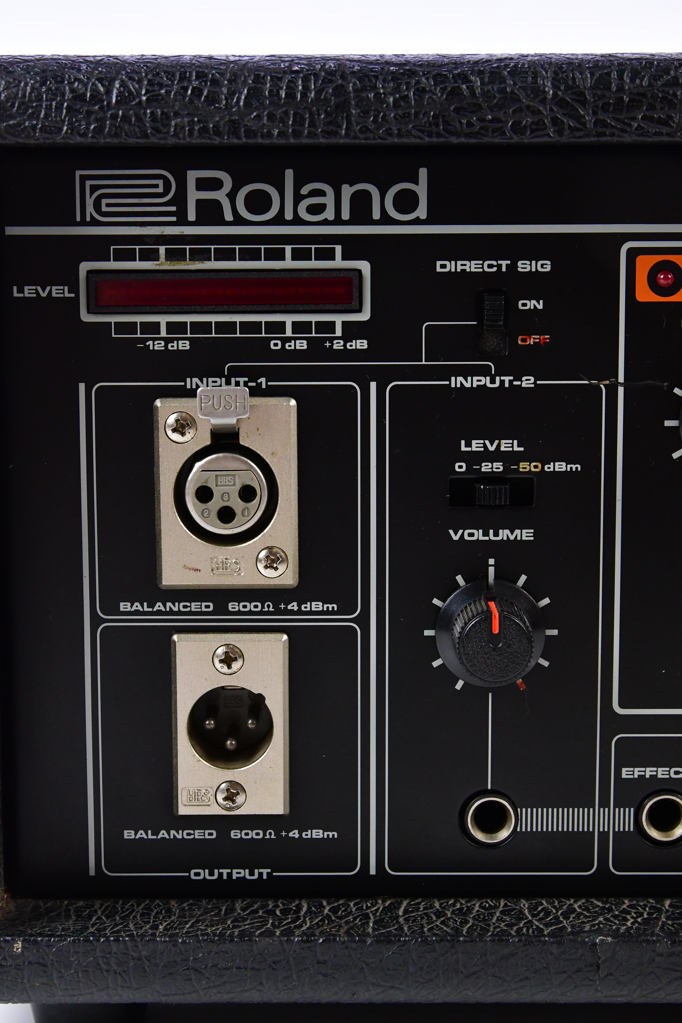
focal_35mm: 78
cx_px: 341
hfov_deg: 17.5
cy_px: 512
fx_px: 2216
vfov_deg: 26.0
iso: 2500
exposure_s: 1/125
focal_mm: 52
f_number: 9
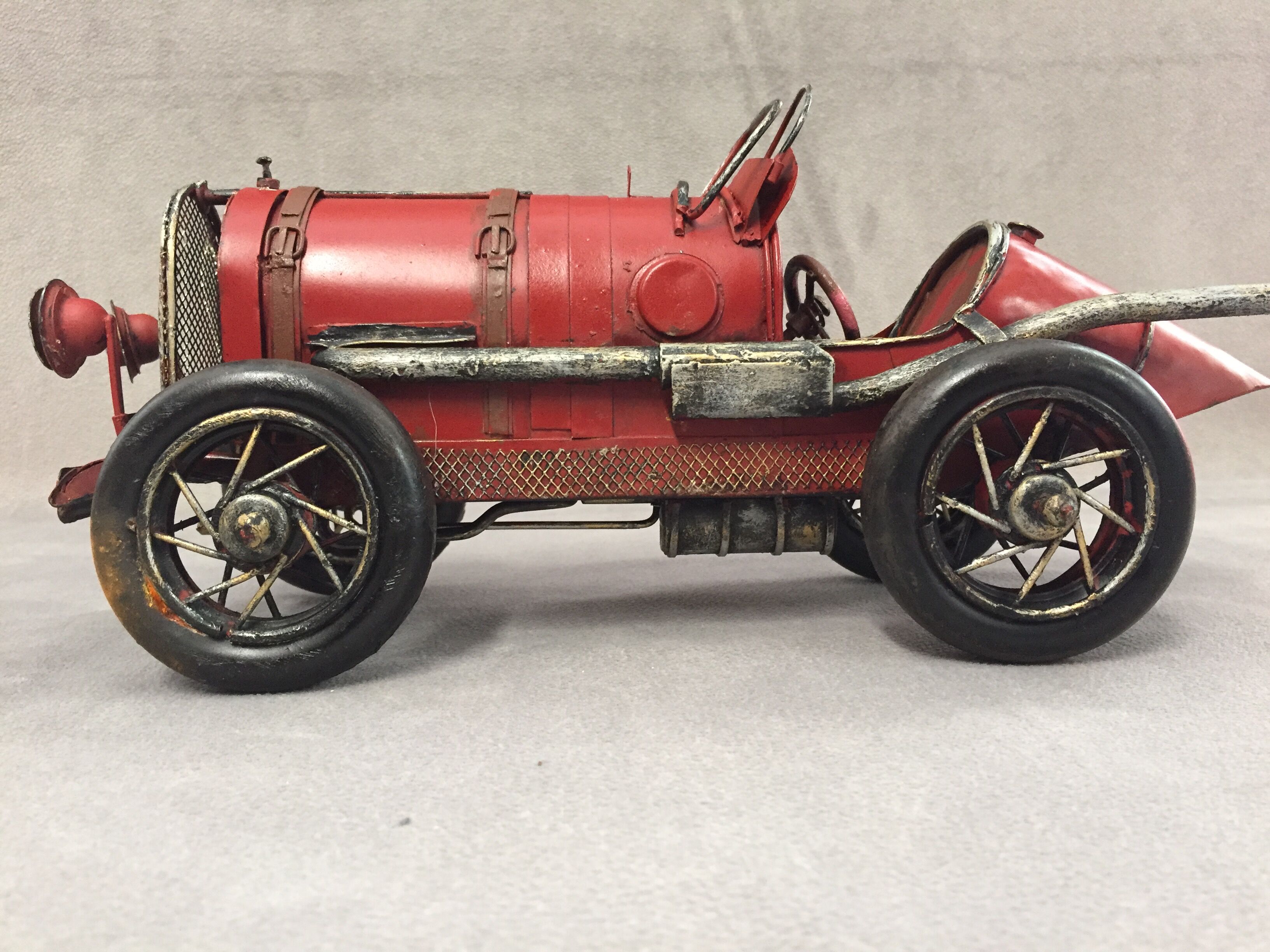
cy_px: 476
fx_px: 1064
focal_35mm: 29
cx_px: 635
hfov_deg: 61.7
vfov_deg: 48.2
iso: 250
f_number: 2.2
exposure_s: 1/33
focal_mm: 4.15
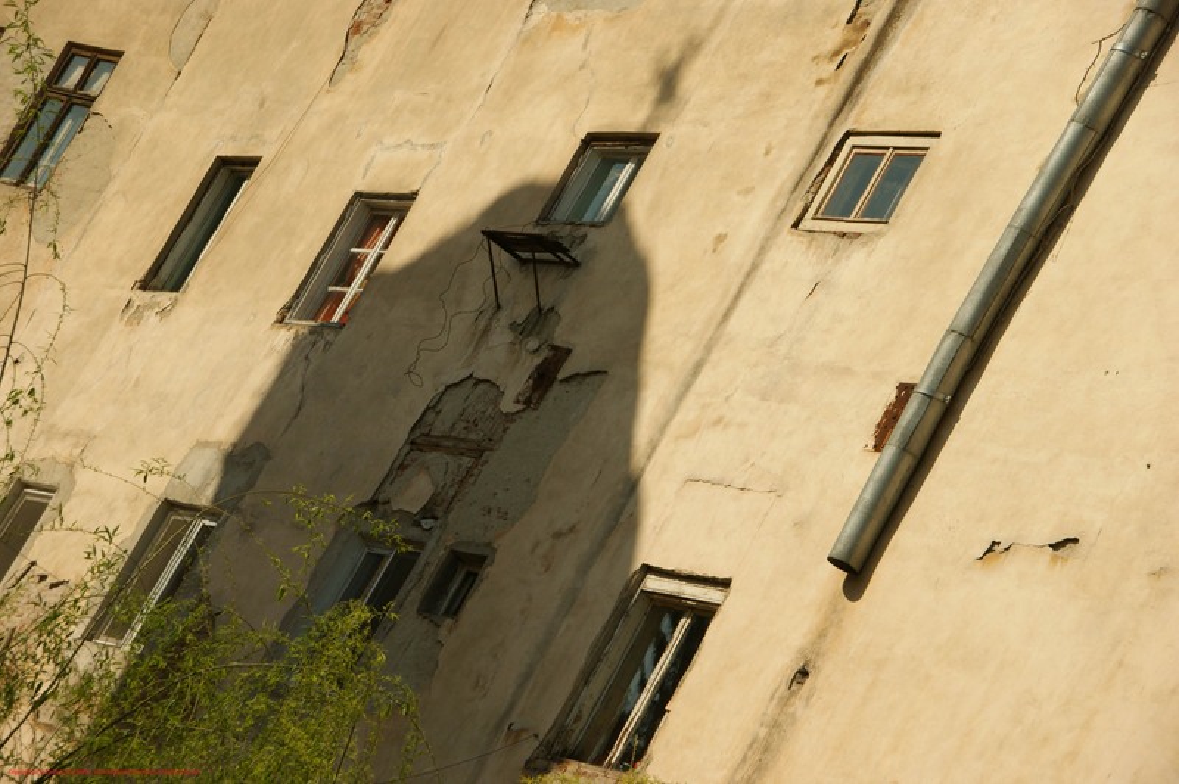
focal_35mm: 128
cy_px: 392
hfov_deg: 16.1
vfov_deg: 10.7
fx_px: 4172
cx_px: 590
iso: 200
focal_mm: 85
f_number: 9
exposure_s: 1/250
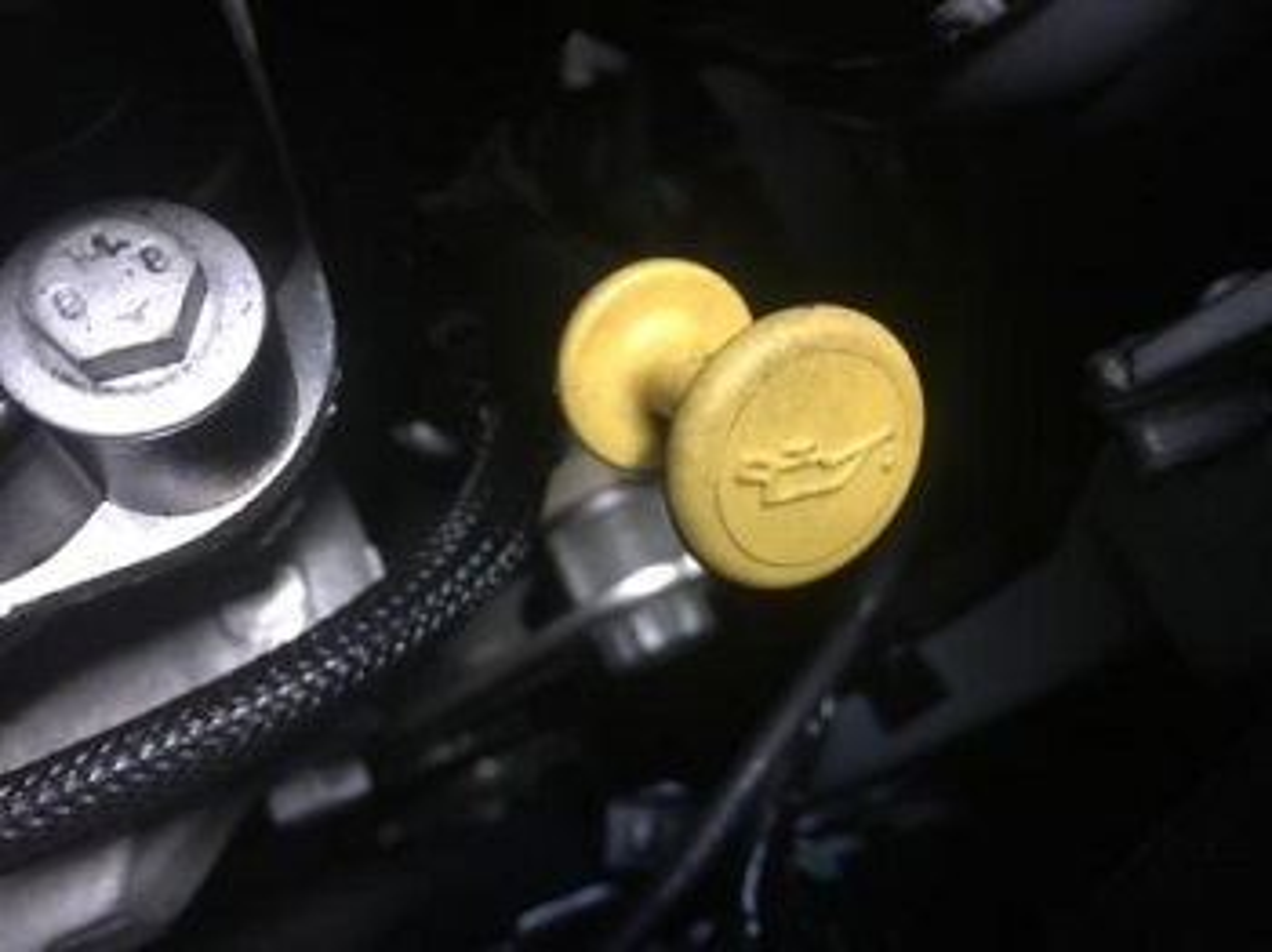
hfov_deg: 61.7
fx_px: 1065
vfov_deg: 48.2
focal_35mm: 29
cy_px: 476
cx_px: 636
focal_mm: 4.15
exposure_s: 1/17
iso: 200
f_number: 2.2
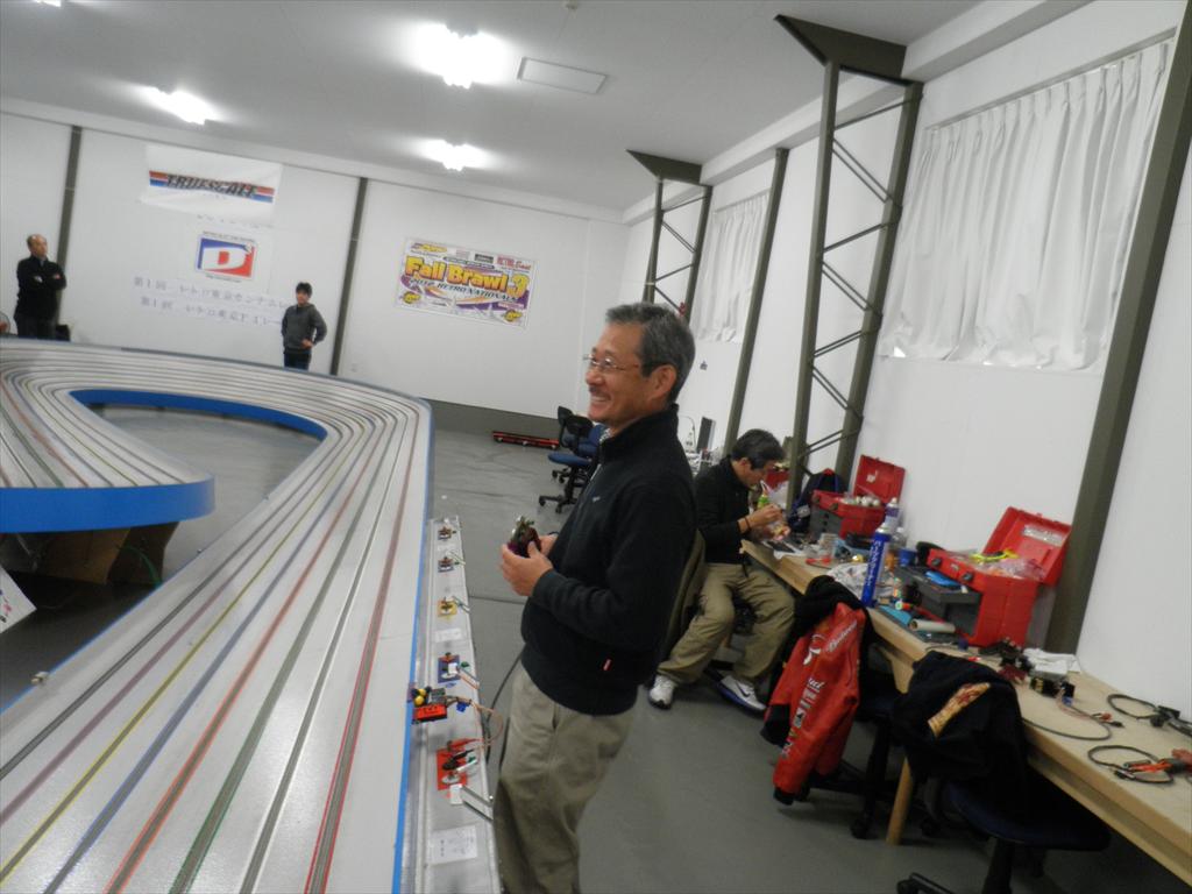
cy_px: 447
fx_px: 964
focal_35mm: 28
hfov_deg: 63.4
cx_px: 596
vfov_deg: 49.7
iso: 200
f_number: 3.2
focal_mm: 5
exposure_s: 1/25
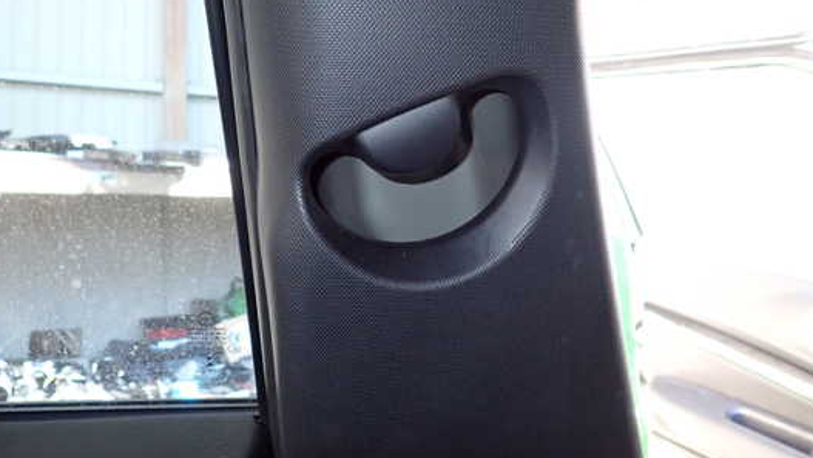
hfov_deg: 62.6
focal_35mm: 31
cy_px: 179
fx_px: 669
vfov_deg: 37.7
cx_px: 420
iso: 400
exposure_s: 1/30
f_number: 2
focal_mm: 4.5
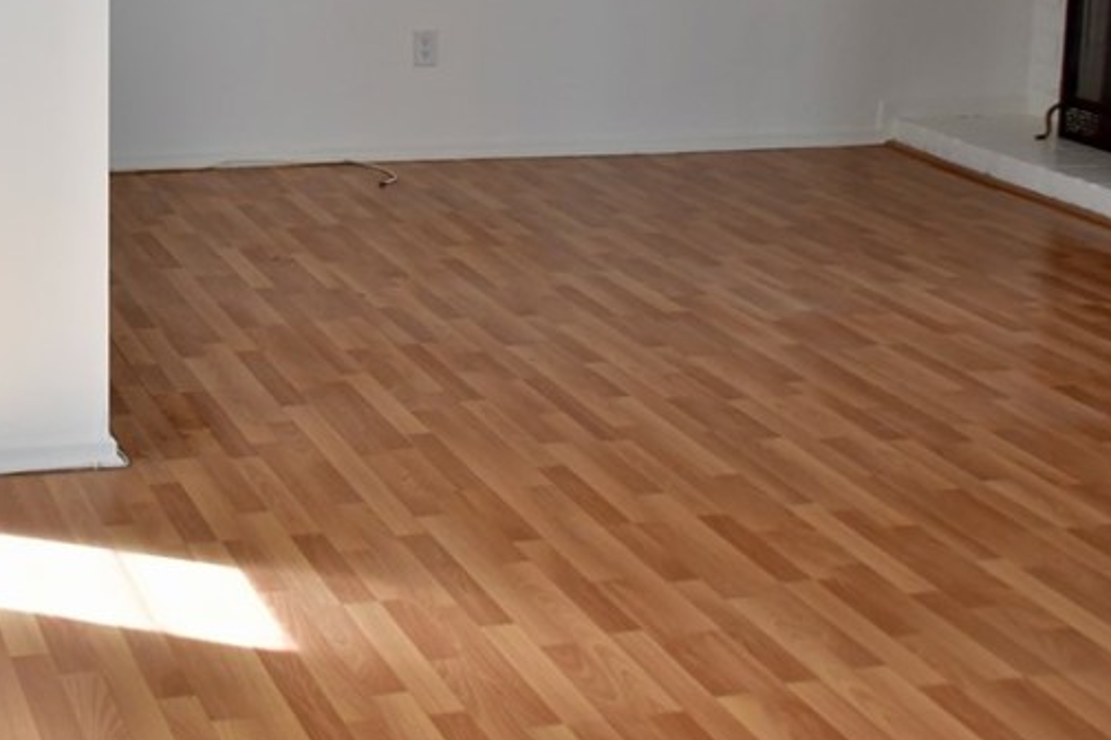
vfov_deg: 19.8
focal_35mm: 67
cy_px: 21
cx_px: 150
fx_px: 2068
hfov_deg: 29.1
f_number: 4.8
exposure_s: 1/250
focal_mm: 22
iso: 1000
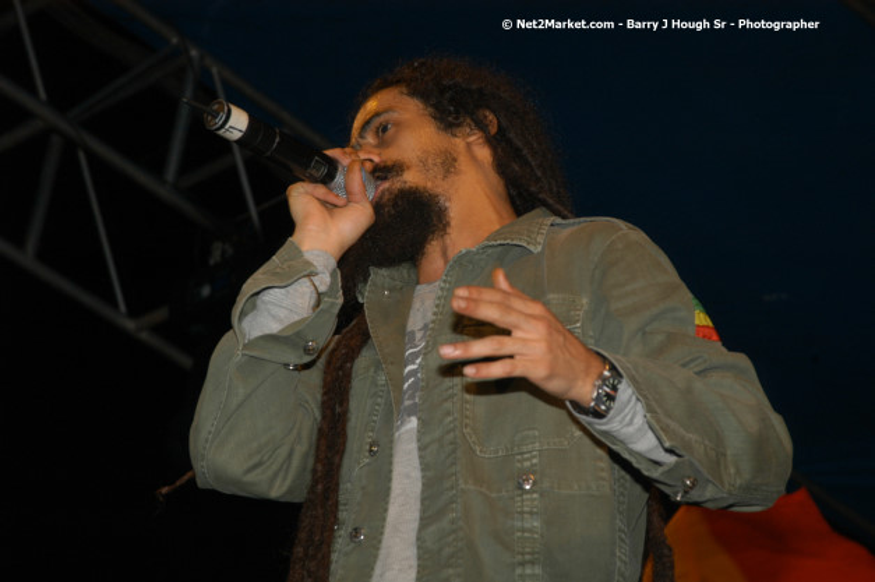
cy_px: 291
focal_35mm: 128
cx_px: 438
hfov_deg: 16.1
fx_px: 3096
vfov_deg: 10.7
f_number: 8
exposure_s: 1/180
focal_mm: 85
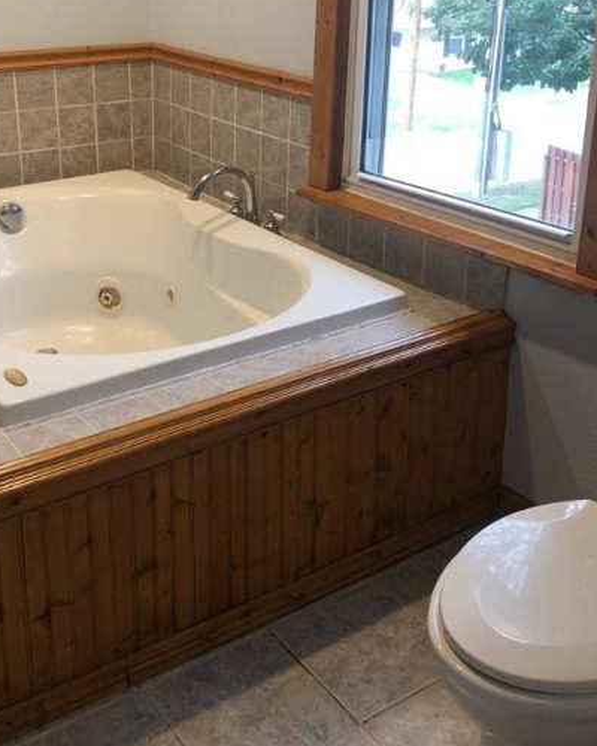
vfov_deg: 43.2
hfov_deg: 35.4
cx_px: 218
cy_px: 245
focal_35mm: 42
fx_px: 928
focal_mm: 4
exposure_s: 1/24
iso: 32
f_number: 1.8
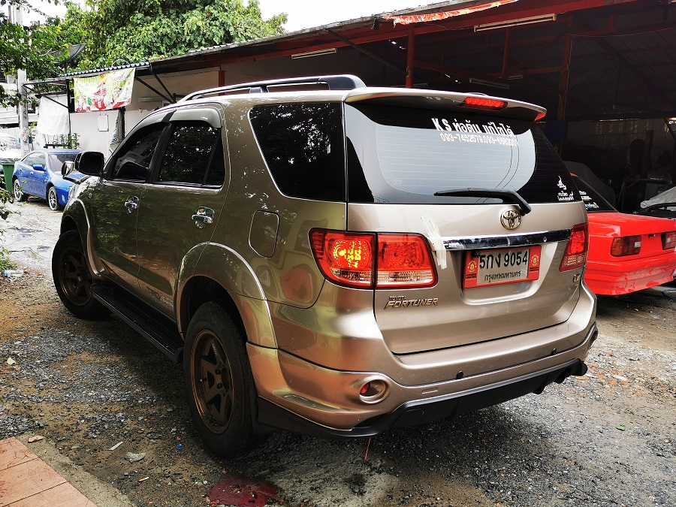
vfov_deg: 45.4
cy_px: 254
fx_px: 605
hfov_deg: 58.4
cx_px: 338
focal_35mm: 31
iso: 50
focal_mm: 5.58
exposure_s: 1/375
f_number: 1.8
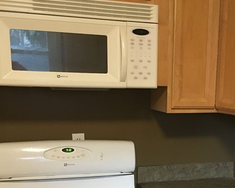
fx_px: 417
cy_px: 174
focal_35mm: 60
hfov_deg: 30.9
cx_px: 175
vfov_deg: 24.5
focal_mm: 4.15
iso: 200
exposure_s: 1/30
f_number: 2.2
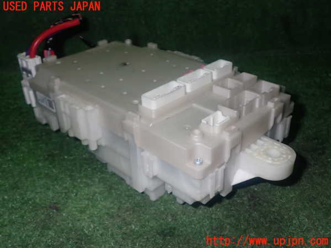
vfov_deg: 37.7
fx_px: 363
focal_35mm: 38
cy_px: 124
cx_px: 166
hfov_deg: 49.0
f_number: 8
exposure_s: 1/40
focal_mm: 6.83
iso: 320
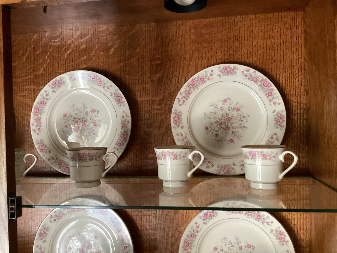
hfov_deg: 58.3
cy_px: 126
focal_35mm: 31
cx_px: 168
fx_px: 302
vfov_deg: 45.4
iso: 320
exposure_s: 1/30
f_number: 2.4
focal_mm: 3.3
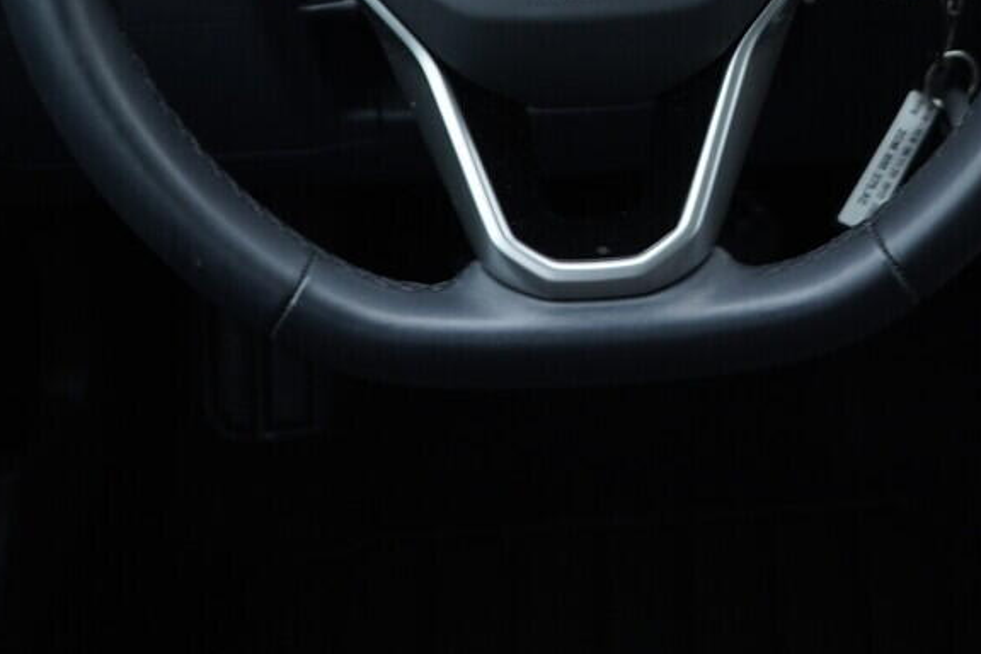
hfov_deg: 22.3
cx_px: 770
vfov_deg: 14.7
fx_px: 2452
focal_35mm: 90
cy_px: -143
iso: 250
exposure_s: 1/40
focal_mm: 24
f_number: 2.8
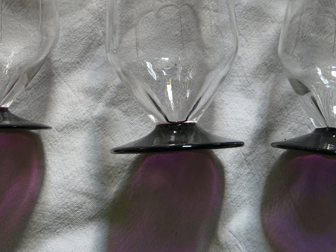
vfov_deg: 30.4
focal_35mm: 47
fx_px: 456
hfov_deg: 40.4
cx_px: 180
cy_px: 69
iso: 125
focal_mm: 4.6
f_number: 2.8
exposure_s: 1/30
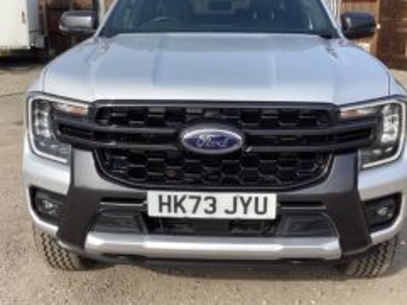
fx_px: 529
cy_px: 139
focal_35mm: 45
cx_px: 203
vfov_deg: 32.2
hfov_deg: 42.1
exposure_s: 1/1072
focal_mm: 3.3
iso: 25
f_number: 2.4
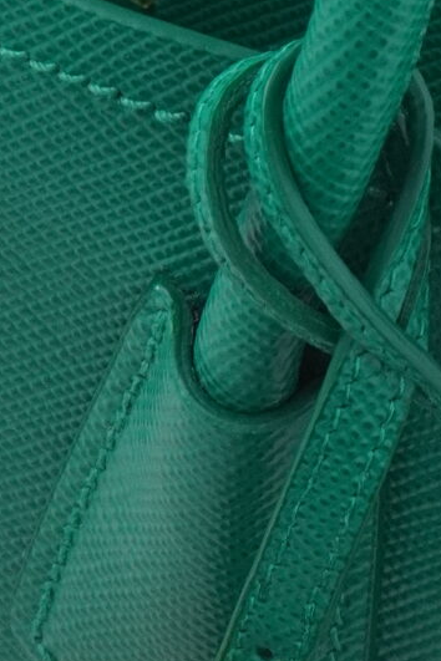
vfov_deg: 7.1
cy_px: -138
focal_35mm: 289
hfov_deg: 4.8
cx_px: 158
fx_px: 5310
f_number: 11
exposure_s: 1/100
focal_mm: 40
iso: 1000
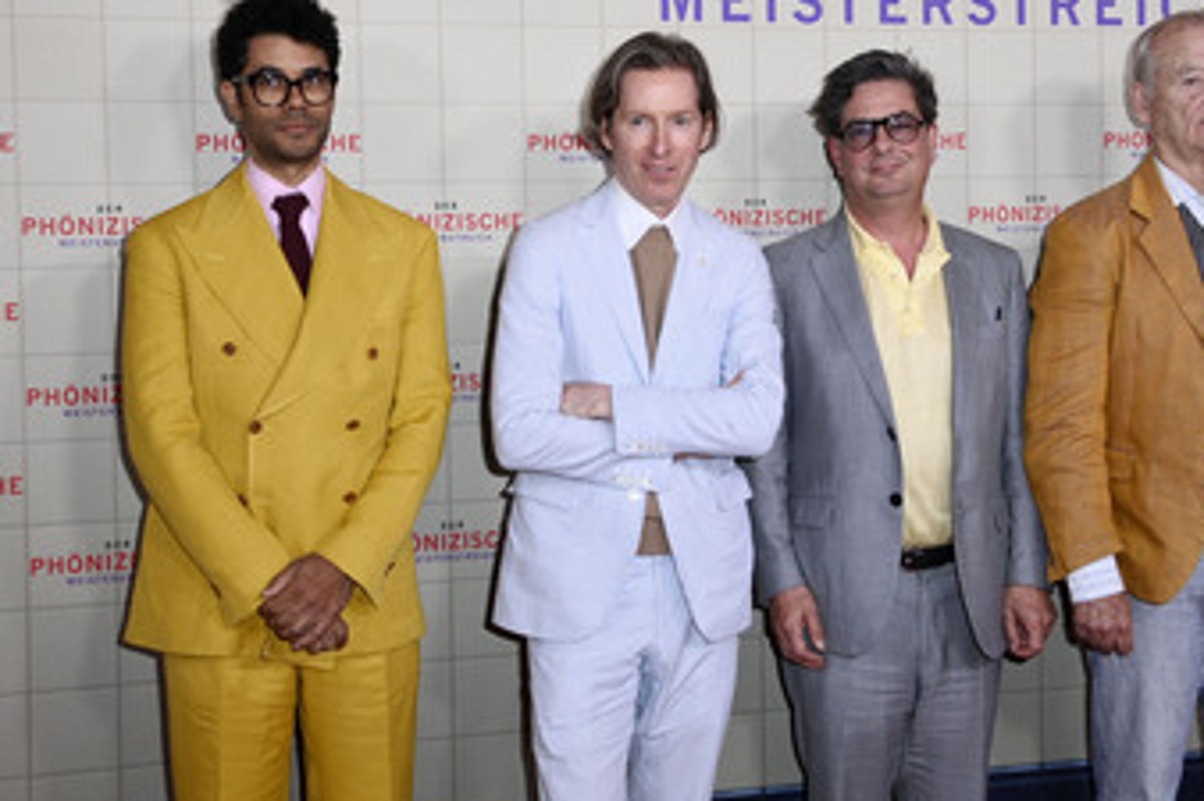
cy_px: 303
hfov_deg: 35.6
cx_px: 686
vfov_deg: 24.1
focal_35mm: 56
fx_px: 1872
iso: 800
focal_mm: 42
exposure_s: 1/250
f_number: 5.6
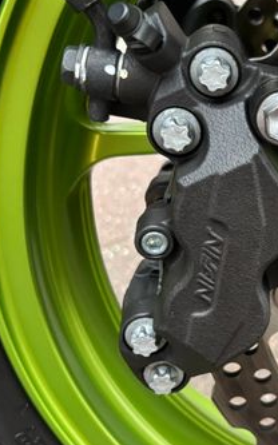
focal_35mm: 53
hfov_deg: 22.6
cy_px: 239
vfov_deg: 38.2
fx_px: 643
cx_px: 325
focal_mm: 5.96
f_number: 1.6
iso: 500
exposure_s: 1/33
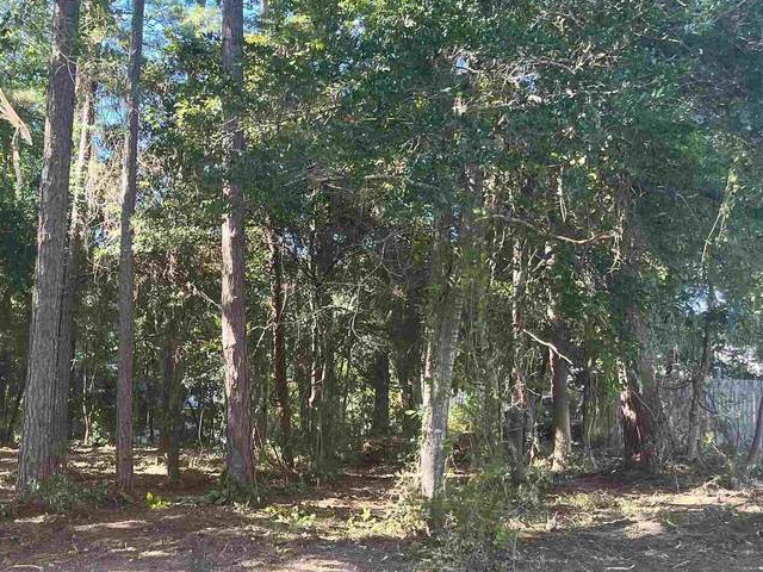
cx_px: 203
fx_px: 1146
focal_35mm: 52
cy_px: 322
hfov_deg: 36.1
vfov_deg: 28.0
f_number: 1.6
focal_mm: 5.1
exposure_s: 1/172
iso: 50
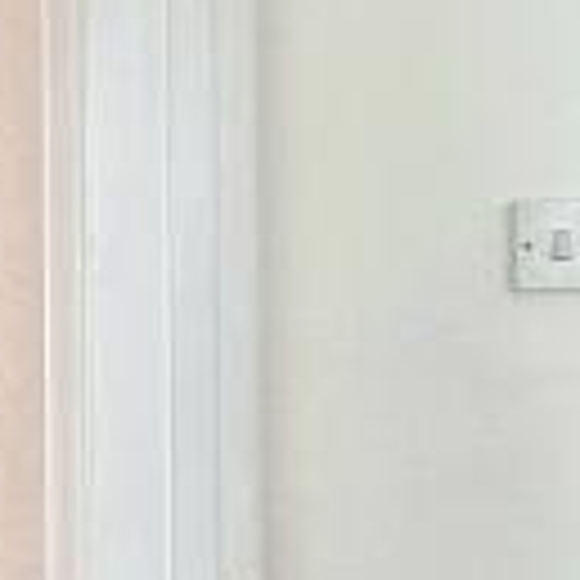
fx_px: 1725
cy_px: 486
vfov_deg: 18.9
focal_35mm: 91
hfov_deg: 14.4
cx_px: -715
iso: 64
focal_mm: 2.2
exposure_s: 1/50
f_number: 2.2
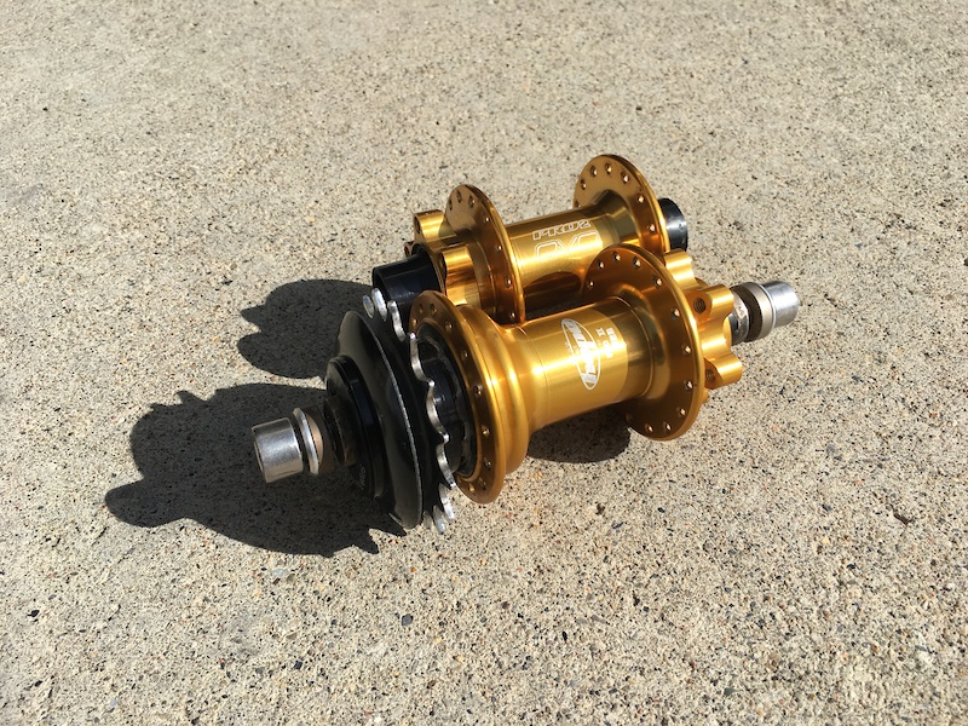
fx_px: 811
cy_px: 363
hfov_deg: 61.7
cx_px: 484
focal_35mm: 29
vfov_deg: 48.2
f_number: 2.2
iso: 25
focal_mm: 4.15
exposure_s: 1/1479
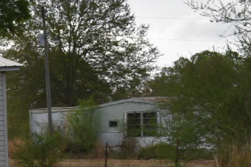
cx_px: -388
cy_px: 161
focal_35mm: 217
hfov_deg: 8.5
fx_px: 1512
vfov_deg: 6.3
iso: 100
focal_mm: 28
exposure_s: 1/200
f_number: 7.1
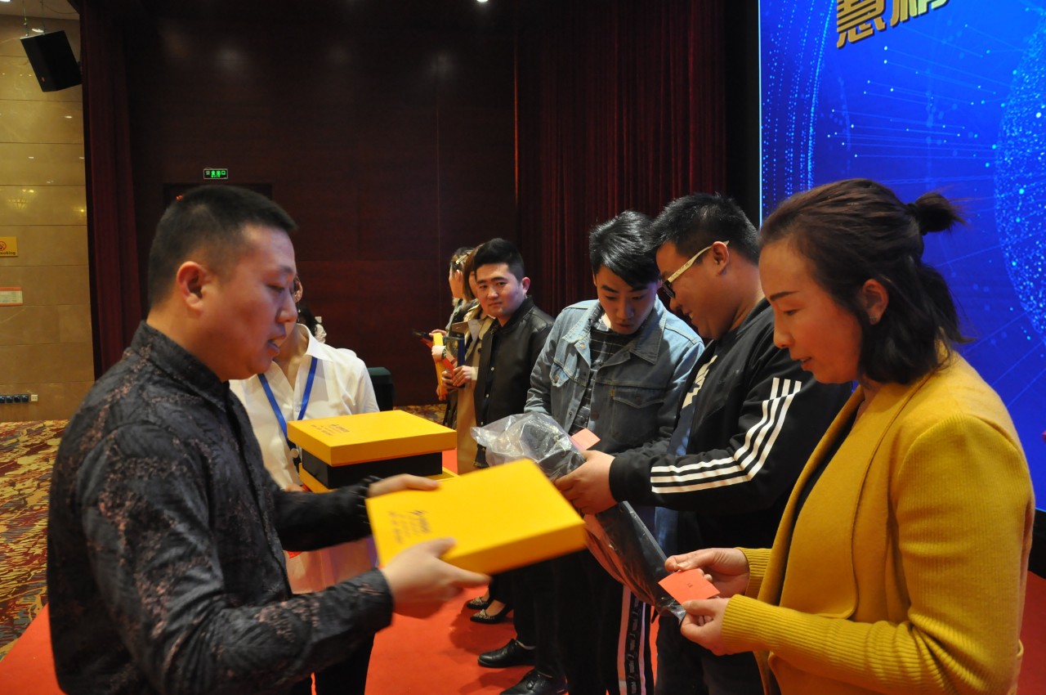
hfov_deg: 67.4
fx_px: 783
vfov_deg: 47.8
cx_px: 523
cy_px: 348
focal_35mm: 27
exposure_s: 1/60
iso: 1600
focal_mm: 18
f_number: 4.5
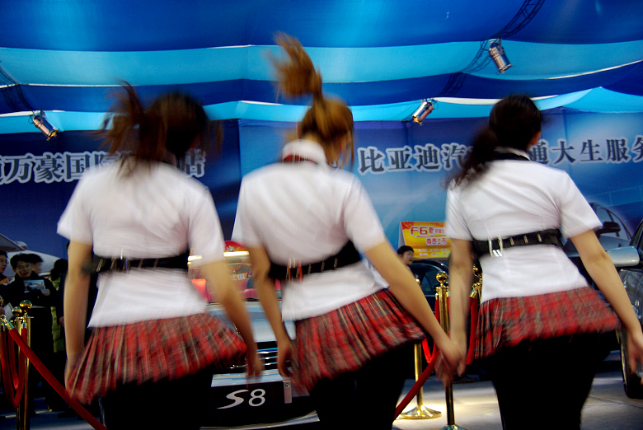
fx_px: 778
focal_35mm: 44
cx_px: 322
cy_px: 215
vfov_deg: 30.9
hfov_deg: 44.9
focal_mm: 29
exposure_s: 1/25
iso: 250
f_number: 2.8
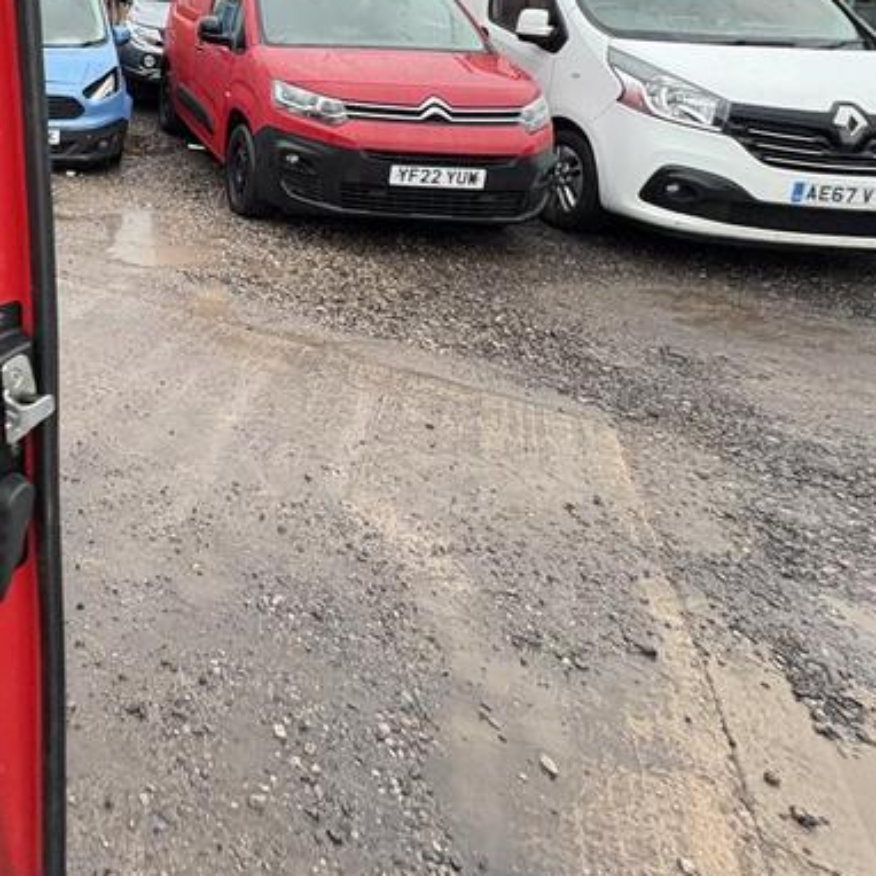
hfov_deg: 44.9
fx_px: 830
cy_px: 117
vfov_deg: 50.5
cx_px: -44
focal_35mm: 29
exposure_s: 1/99
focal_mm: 2.22
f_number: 2.2
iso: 200
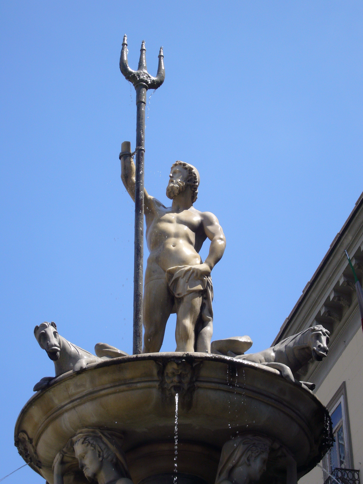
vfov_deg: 19.3
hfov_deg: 14.5
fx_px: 1426
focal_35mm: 102
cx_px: 182
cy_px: 242
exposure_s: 1/320
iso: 80
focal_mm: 16.8
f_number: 5.6
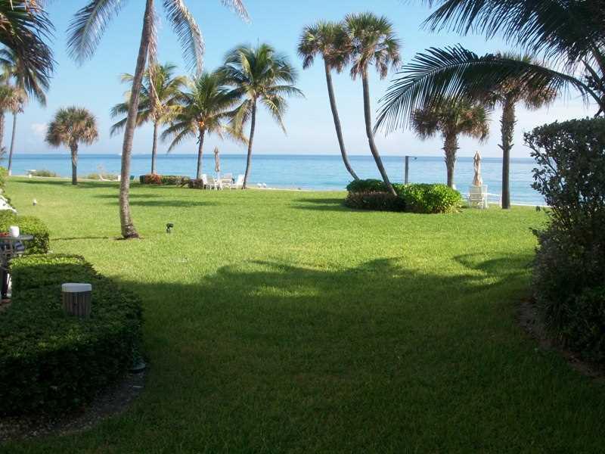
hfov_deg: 42.9
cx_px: 302
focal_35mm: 44
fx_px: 769
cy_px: 227
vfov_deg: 32.9
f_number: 6.3
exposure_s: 1/200
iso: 80
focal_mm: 7.8
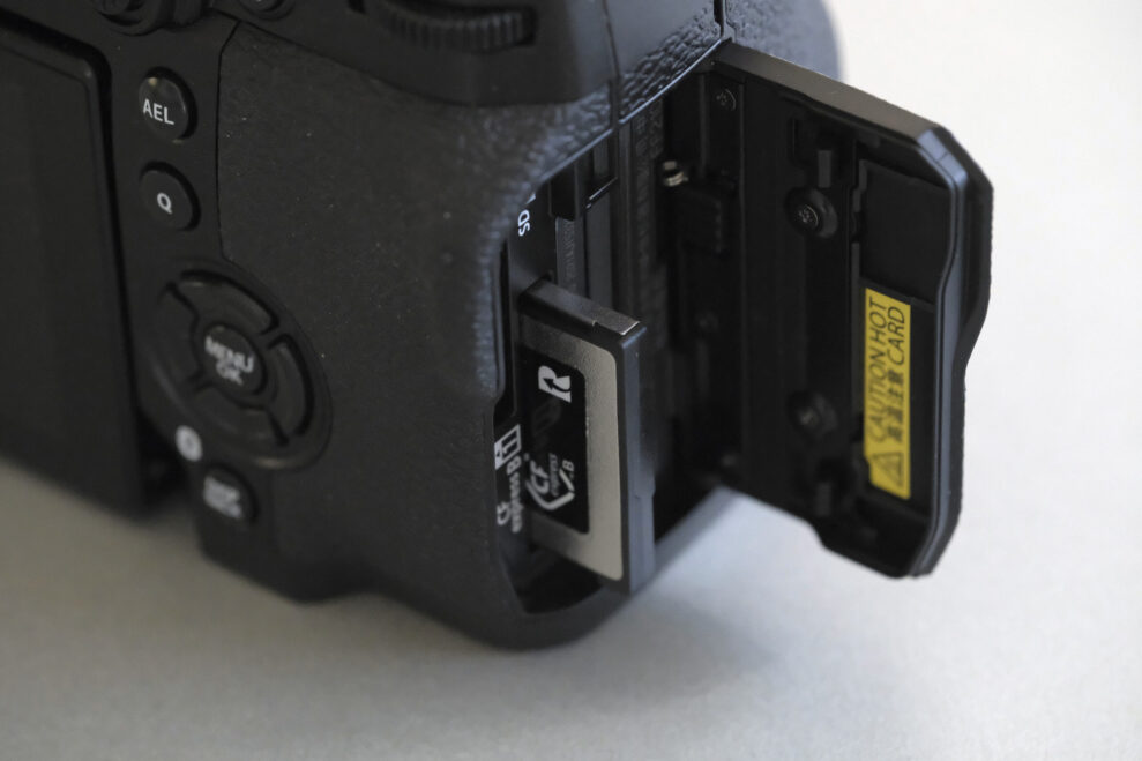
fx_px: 3806
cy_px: 380
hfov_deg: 17.1
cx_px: 571
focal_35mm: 120
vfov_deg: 11.4
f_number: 5.6
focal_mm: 80
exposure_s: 1/1000
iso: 12800
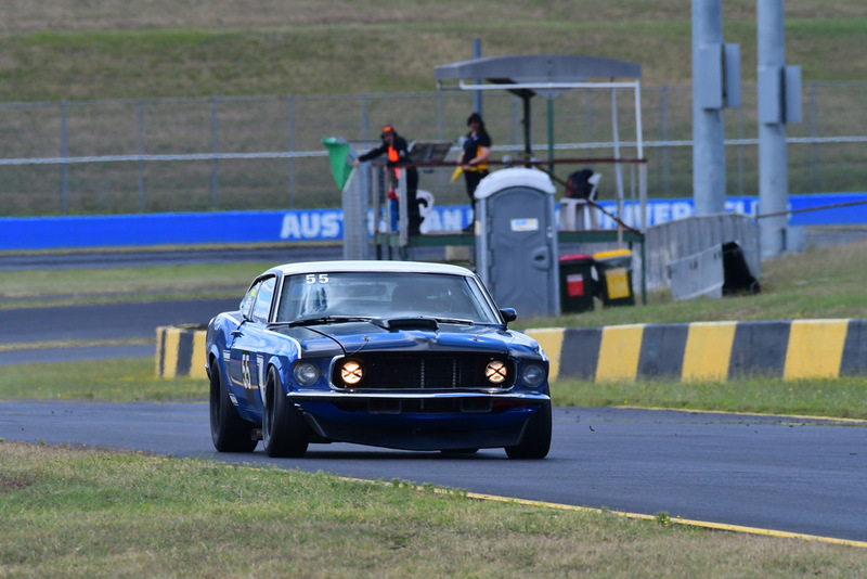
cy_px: 290
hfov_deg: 2.7
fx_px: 18068
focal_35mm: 750
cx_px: 434
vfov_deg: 1.8
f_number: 10
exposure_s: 1/640
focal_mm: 500
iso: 640
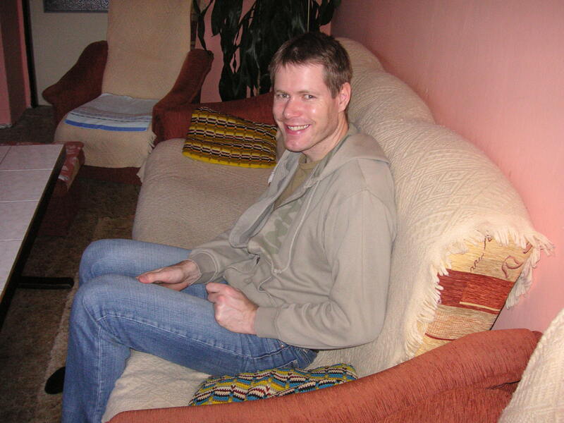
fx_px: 603
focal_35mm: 37
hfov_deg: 50.1
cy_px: 212
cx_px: 282
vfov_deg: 38.7
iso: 160
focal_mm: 6.1
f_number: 2.8
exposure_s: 1/45
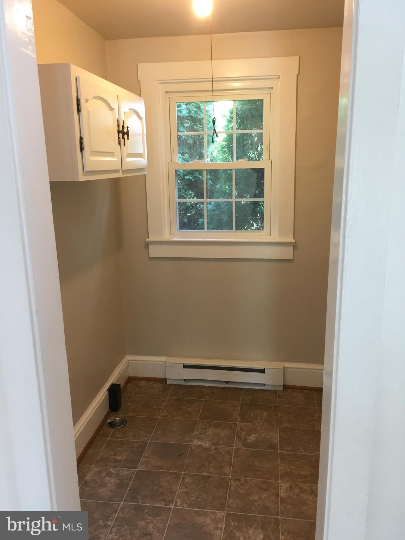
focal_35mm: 29
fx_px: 452
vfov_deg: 61.7
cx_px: 202
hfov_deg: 48.2
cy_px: 270
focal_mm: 4.15
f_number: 2.2
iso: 80
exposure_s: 1/30
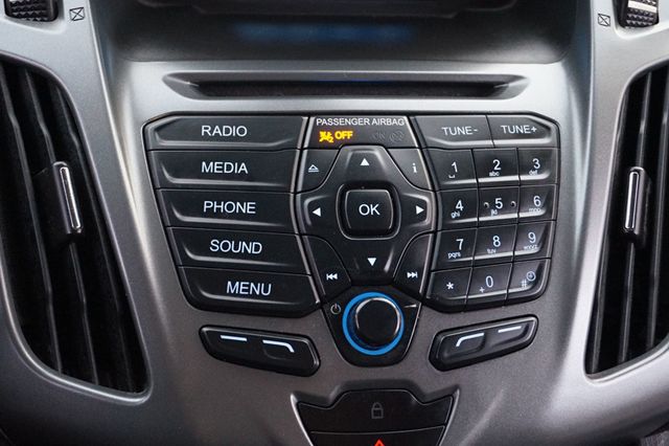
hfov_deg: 41.1
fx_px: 892
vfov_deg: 28.0
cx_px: 334
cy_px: 223
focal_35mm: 48
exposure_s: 1/60
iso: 3200
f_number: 5
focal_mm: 32
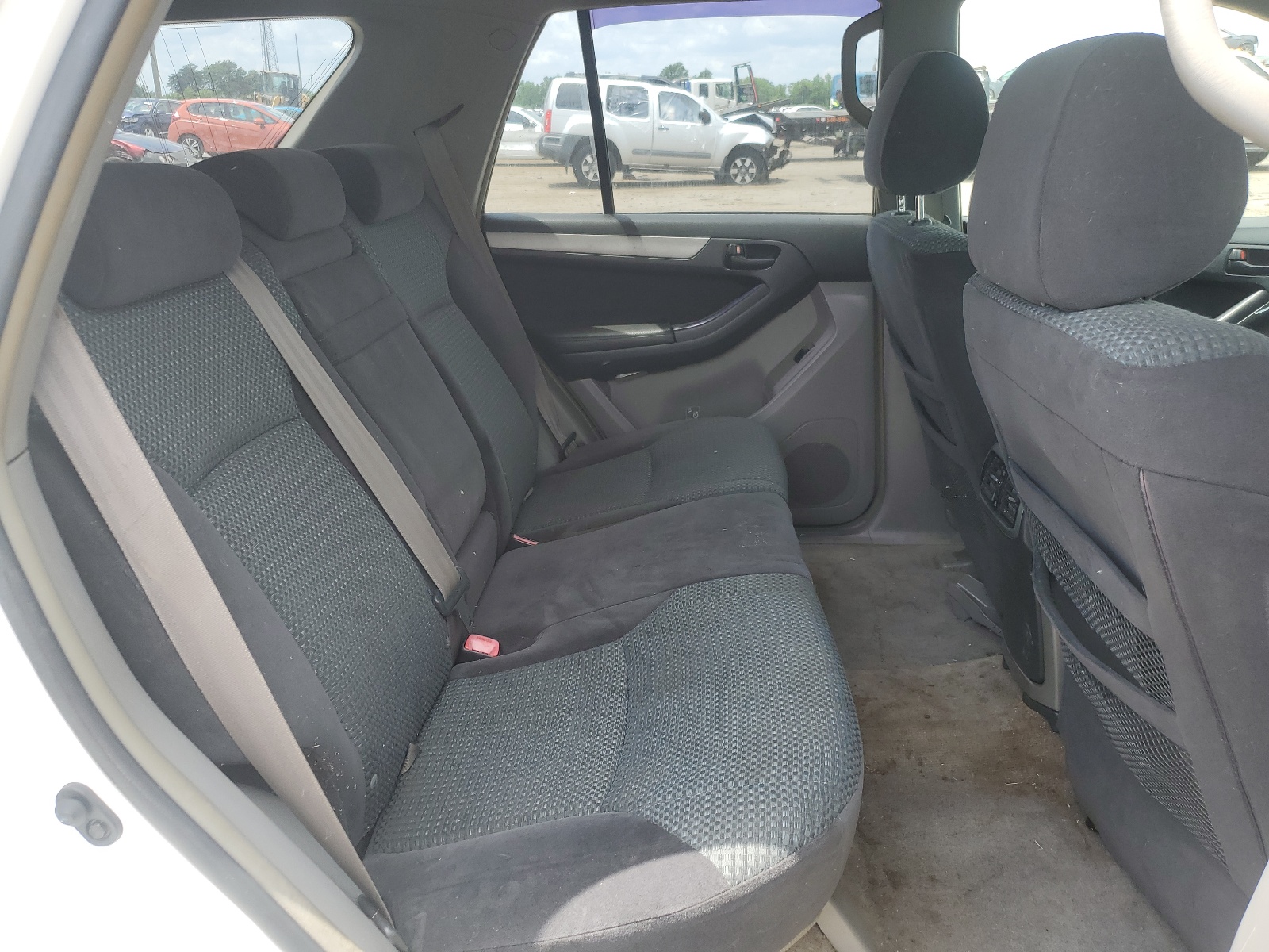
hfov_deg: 67.3
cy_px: 476
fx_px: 953
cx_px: 634
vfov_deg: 53.1
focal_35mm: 26
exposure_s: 1/476
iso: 50
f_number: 1.5
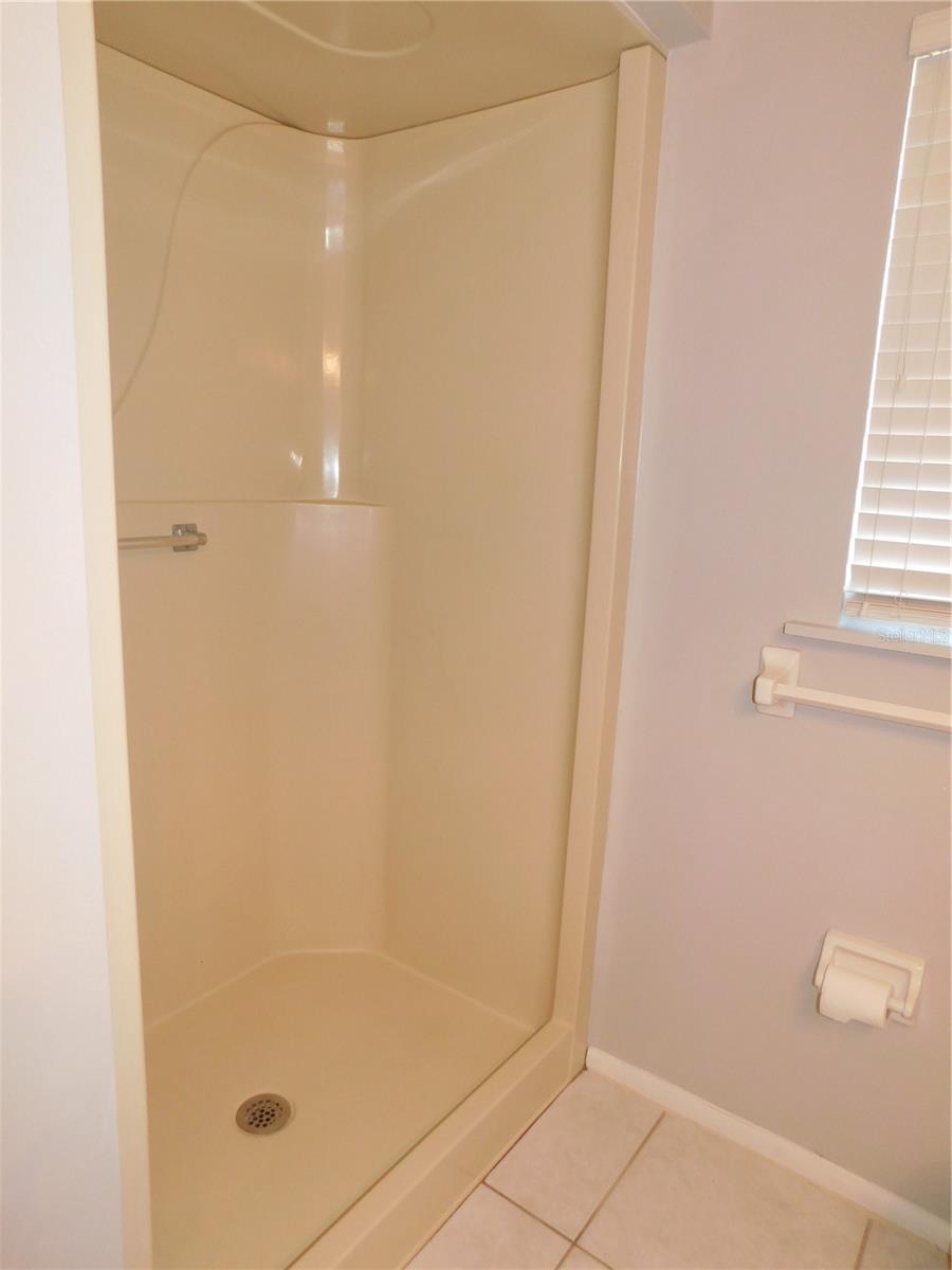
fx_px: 843
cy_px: 635
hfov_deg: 58.9
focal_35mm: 23
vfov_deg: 73.9
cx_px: 476
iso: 200
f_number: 3
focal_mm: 4
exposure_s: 1/30
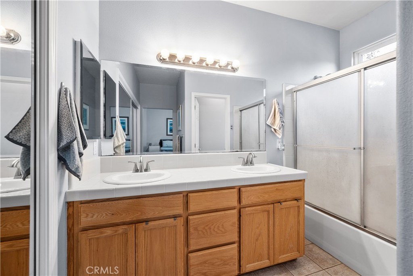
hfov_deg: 104.2
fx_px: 161
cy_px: 138
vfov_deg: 81.2
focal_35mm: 14
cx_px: 206
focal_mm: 14
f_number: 8
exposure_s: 1/2.5
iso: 100
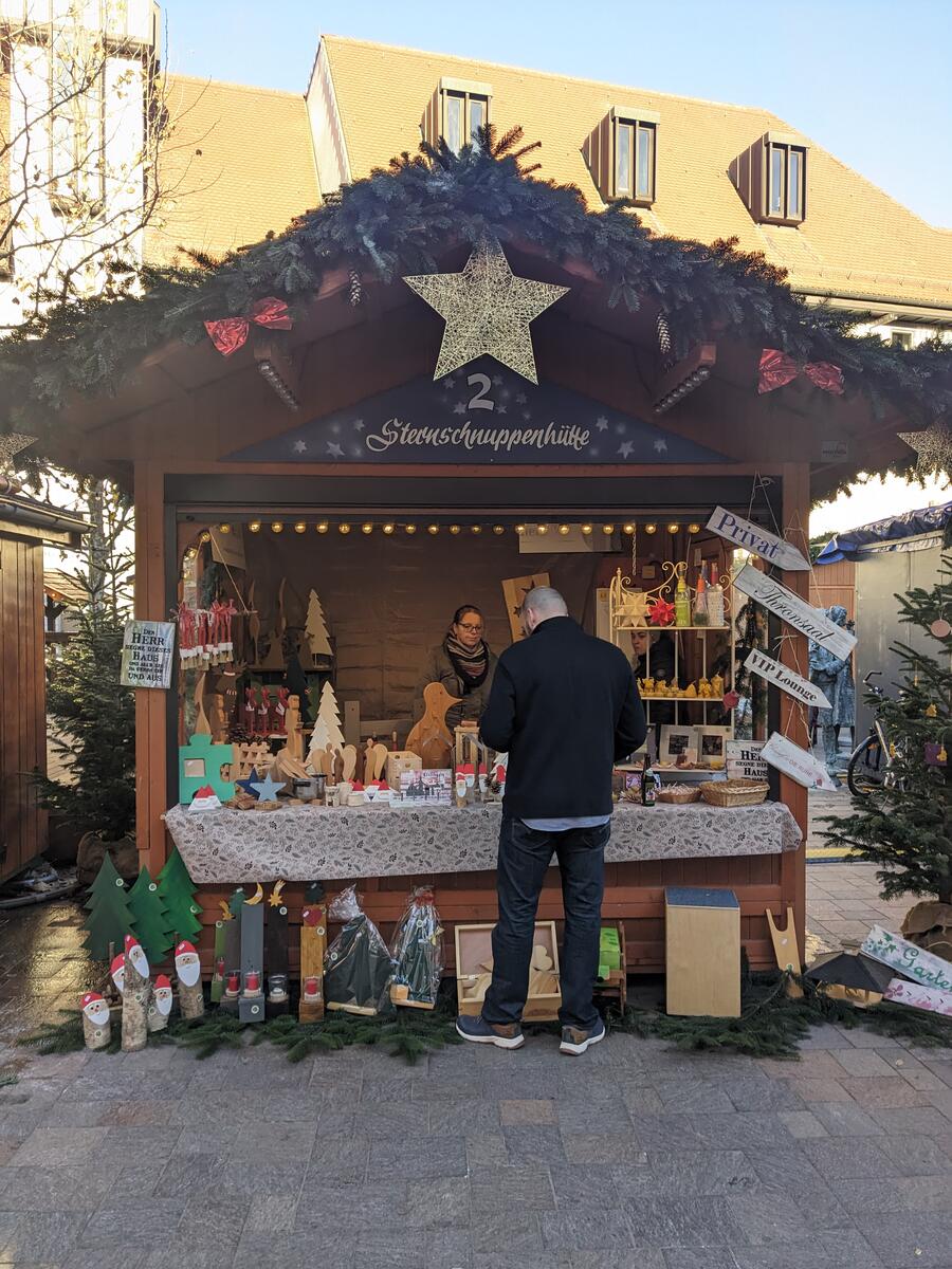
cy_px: 634
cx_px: 476
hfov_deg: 51.4
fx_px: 990
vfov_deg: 65.3
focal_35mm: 27
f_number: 1.73
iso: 49
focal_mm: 4.38
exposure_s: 1/289
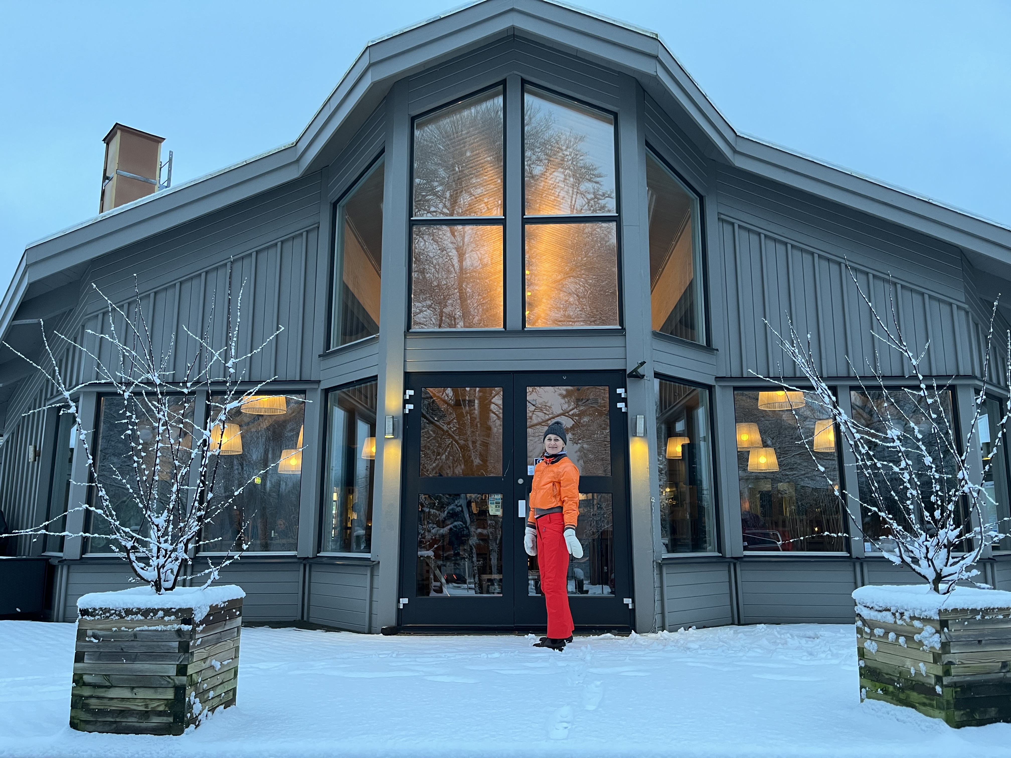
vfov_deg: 53.1
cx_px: 506
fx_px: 759
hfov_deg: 67.3
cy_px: 379
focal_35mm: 26
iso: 160
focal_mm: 5.1
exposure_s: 1/50
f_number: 1.6
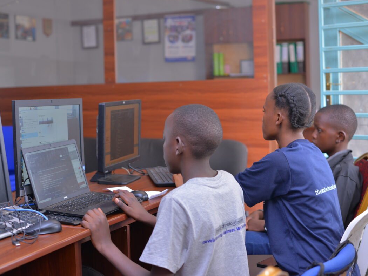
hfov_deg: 34.9
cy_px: 138
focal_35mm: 55
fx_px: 585
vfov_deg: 26.6
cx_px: 171
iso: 640
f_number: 2.8
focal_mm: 50
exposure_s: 1/160
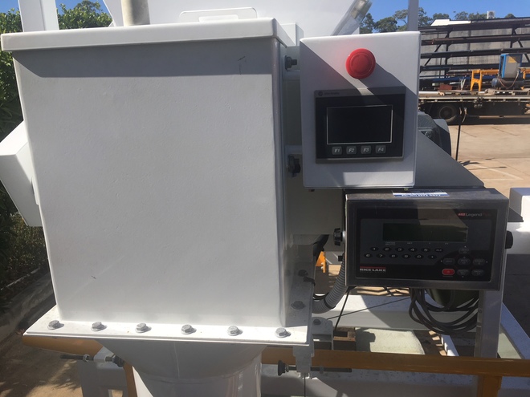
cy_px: 198
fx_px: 444
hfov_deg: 61.7
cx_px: 265
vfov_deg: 48.2
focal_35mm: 29
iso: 25
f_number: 2.2
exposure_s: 1/1923
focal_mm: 4.15
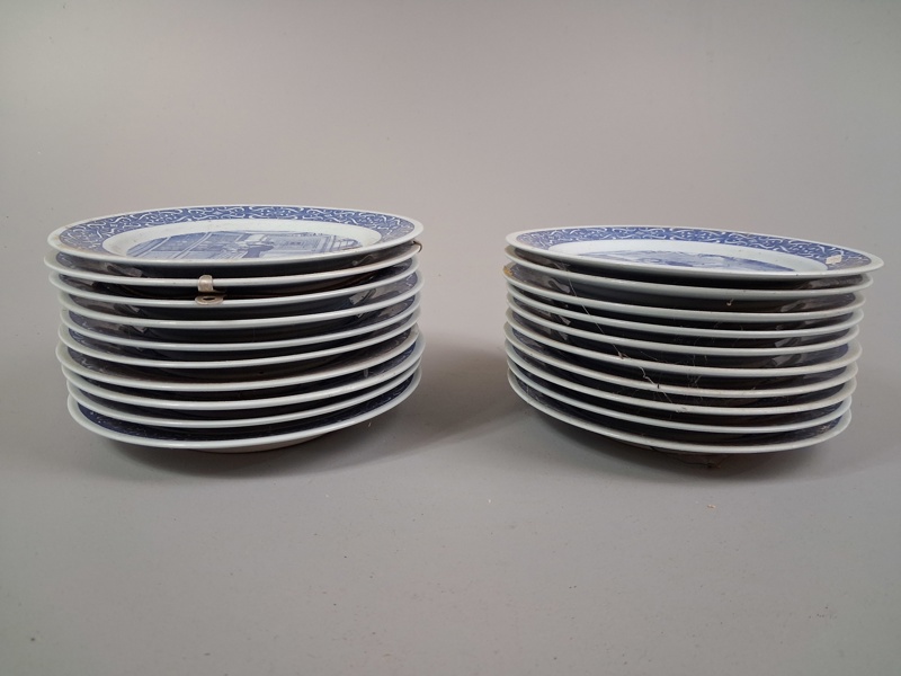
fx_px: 703
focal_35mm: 27
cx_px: 450
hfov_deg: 65.3
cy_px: 338
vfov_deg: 51.4
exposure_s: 1/50
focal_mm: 4
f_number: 1.8
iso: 250
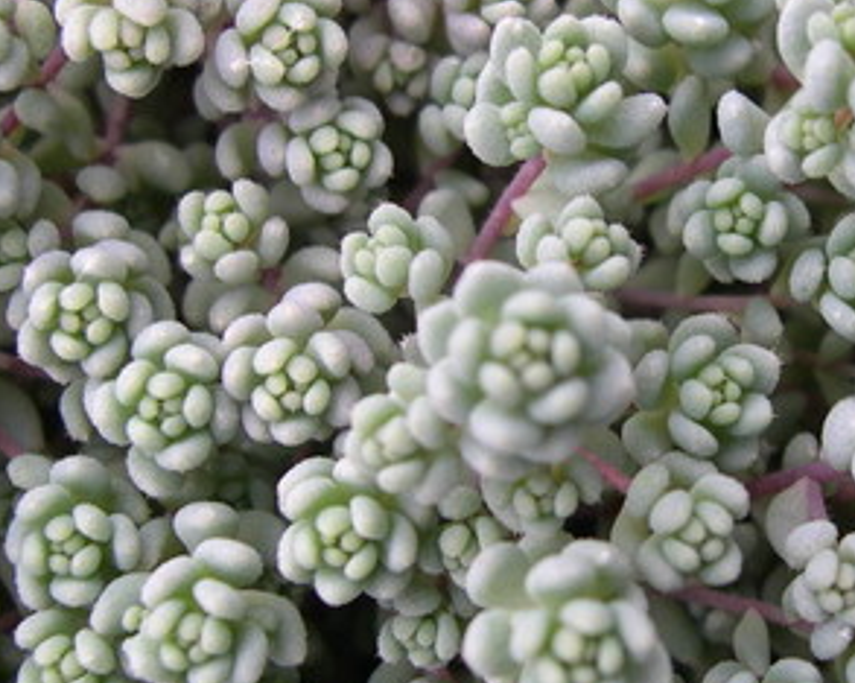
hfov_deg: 23.5
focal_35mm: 81
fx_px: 2048
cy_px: 260
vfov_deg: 18.9
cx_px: 554
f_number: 2.8
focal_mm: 8
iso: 100
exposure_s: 1/273
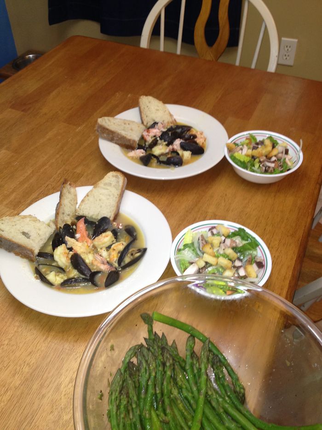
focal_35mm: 35
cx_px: 161
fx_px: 434
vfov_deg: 52.6
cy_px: 215
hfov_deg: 40.7
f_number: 2.4
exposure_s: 1/20
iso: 100
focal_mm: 4.28
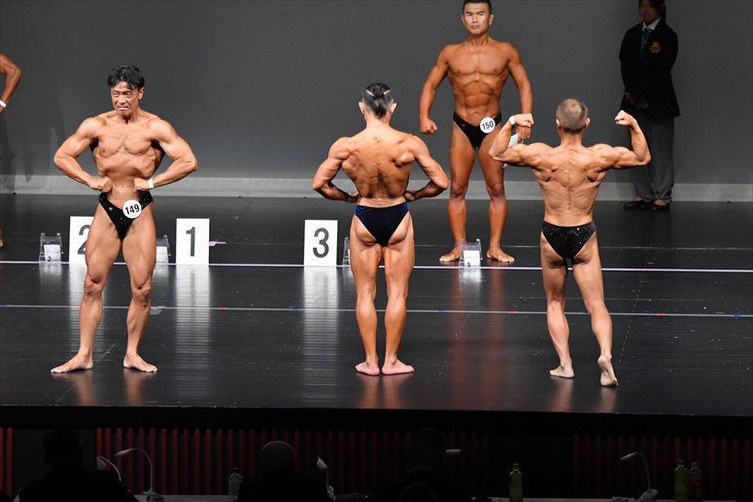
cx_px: 376
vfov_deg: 6.1
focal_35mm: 225
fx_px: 4704
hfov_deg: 9.2
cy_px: 251
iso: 5000
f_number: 5.6
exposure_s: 1/400
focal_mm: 150
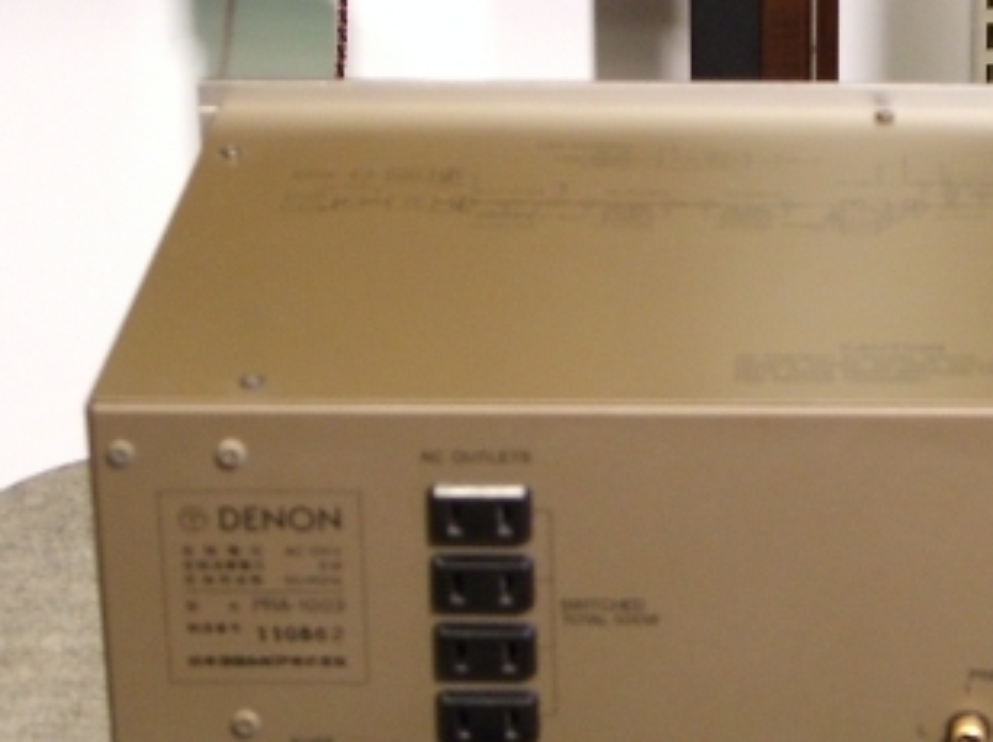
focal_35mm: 141
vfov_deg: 10.5
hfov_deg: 13.9
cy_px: 472
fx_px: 4040
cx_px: 868
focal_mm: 14.2
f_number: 4
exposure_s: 1/13
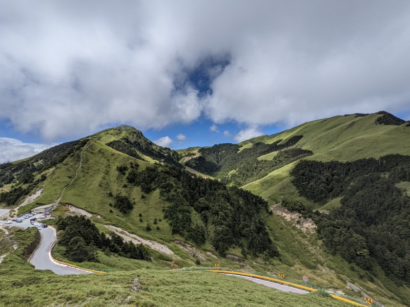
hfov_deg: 94.5
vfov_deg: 78.1
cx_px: 205
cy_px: 154
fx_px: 190
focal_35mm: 16
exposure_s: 1/1976
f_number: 2.2
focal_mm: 2.22
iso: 38
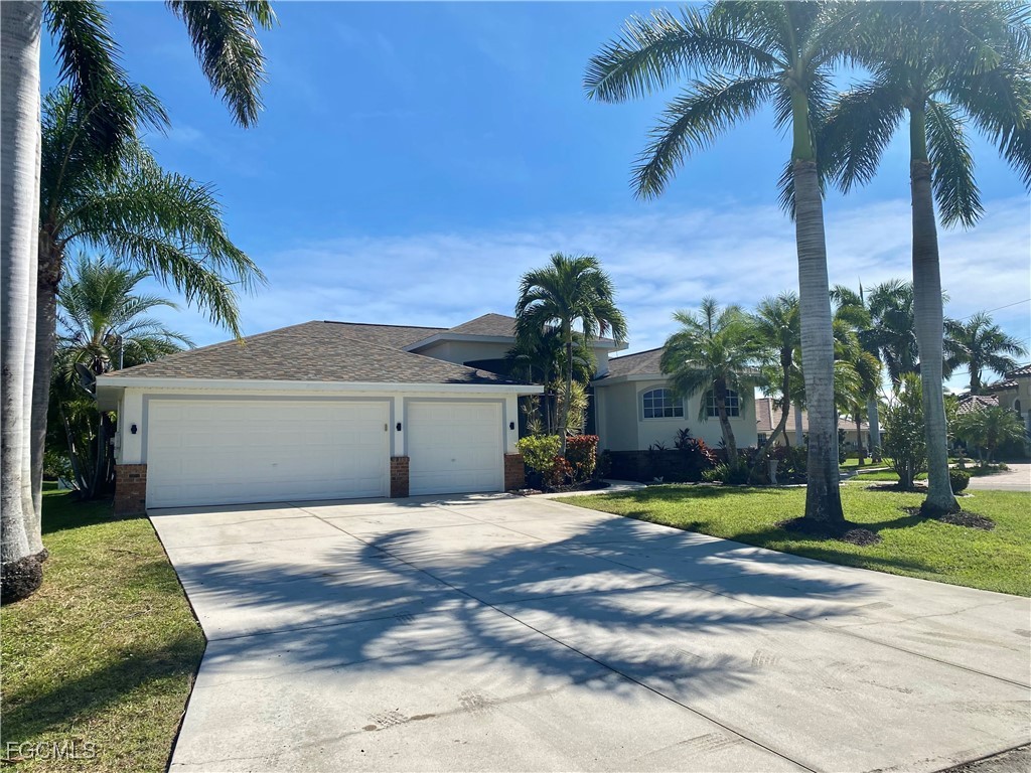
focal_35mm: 26
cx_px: 516
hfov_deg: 67.3
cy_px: 386
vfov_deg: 53.1
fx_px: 774
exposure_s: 1/4274
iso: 32
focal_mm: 4.25
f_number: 1.8
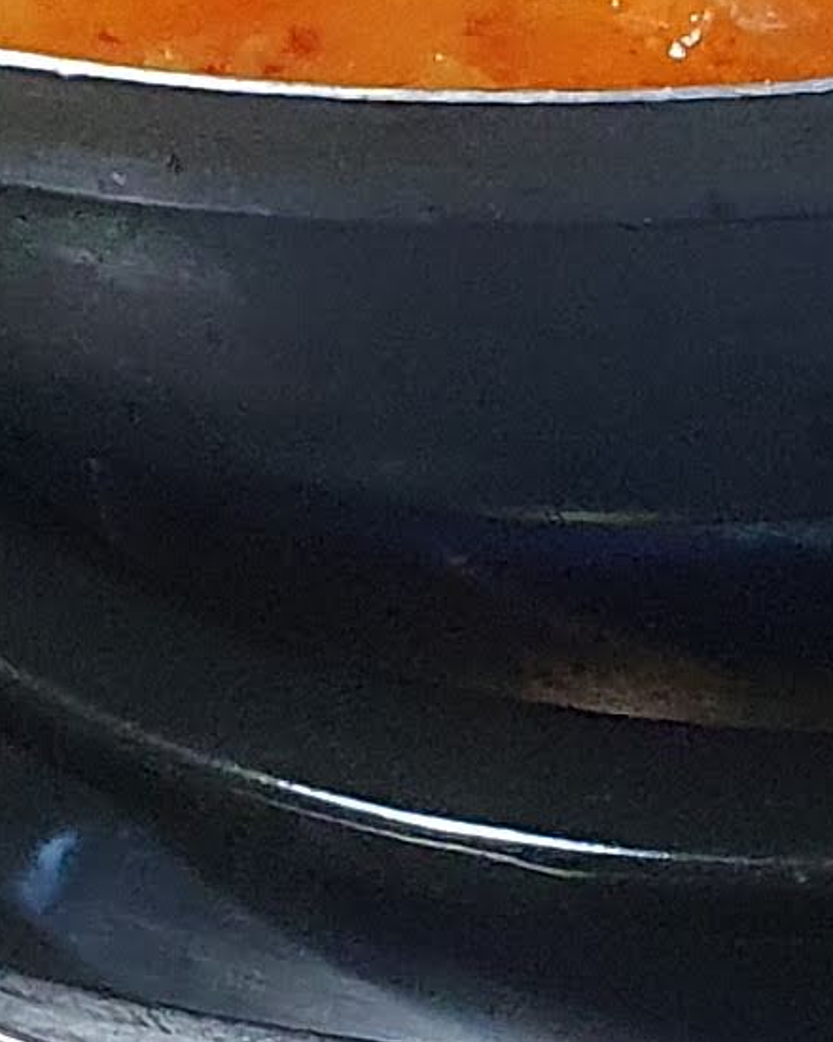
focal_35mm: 186
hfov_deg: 8.3
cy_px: 521
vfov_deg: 10.4
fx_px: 5732
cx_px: 780
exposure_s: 1/120
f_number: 2.4
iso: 500
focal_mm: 4.32
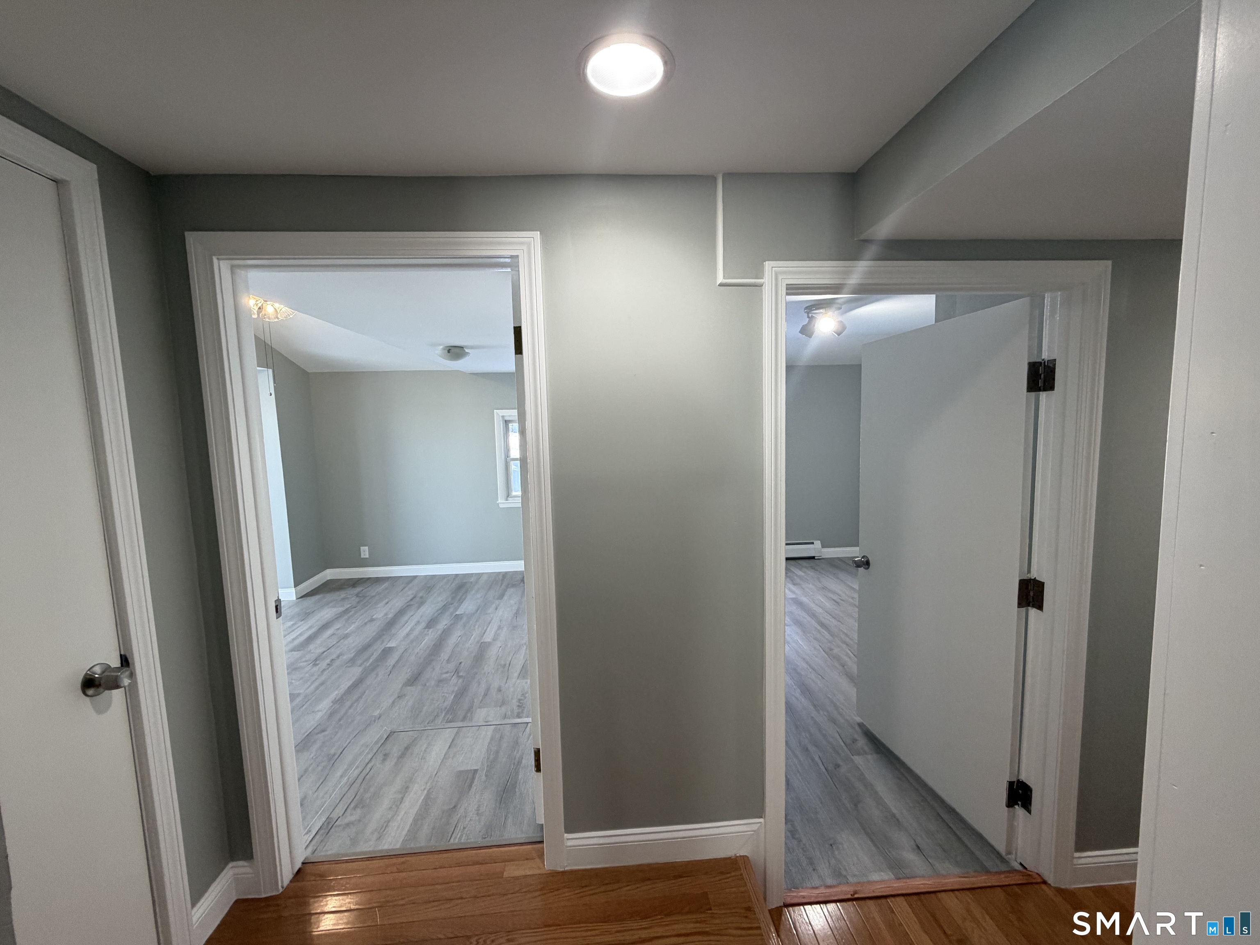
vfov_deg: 85.7
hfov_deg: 102.1
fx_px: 510
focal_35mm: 14
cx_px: 630
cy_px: 472
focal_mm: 2.22
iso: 160
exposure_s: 1/60
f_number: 2.2
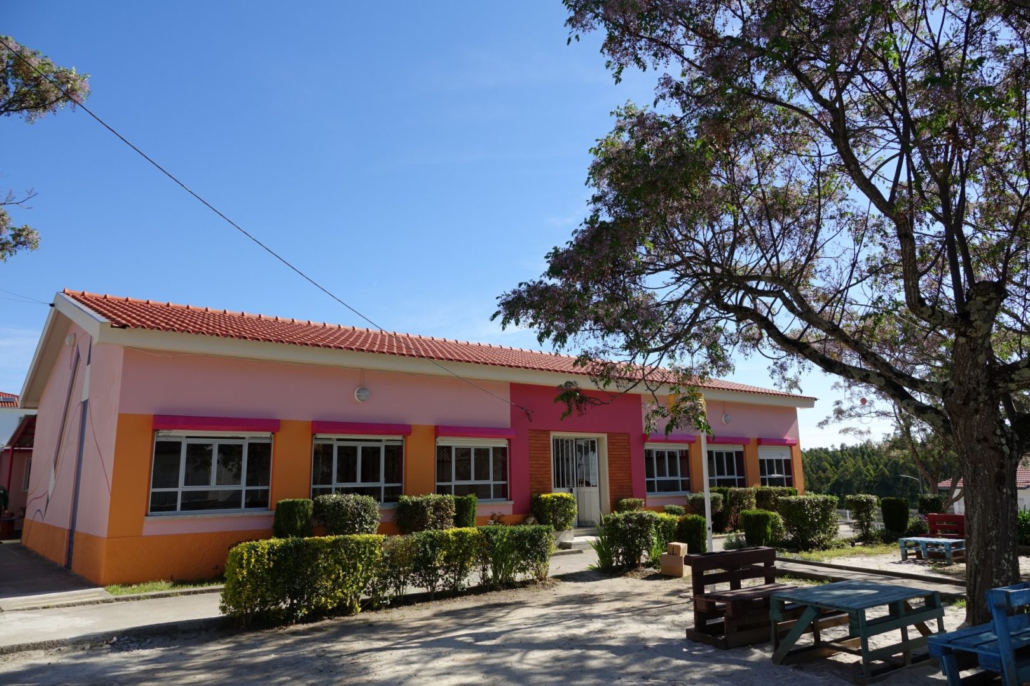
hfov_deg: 73.7
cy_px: 343
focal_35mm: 24
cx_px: 515
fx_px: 687
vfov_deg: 53.1
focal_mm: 8.8
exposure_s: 1/640
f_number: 4
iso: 100
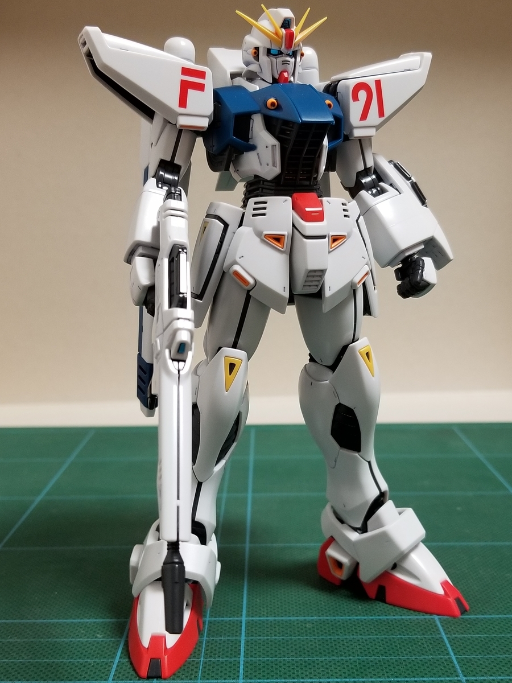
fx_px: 513
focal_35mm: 26
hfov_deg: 53.1
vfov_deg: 67.3
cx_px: 256
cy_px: 342
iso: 160
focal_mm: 4.25
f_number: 1.7
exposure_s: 1/30
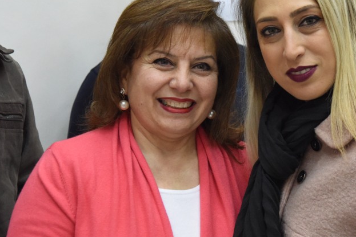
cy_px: 97
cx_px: 269
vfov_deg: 11.9
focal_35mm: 115
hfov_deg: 17.7
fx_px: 1138
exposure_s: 1/160
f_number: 6.3
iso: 6400
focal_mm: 70
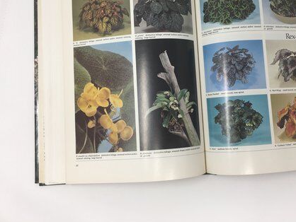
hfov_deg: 49.5
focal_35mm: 37
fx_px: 317
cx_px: 188
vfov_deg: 38.5
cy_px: 83
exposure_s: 1/60
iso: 25
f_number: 2.2
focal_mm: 4.15
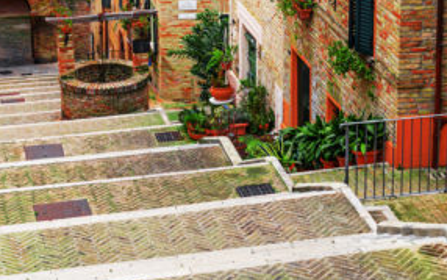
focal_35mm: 109
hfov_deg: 19.0
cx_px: 299
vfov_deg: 12.0
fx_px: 1328
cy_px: 41
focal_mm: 36
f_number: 8
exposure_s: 1/80
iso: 72
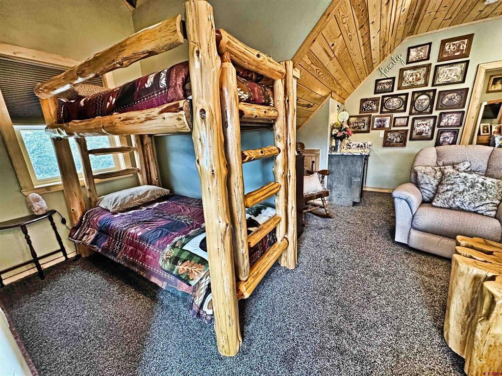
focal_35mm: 14
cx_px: 251
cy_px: 188
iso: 320
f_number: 2.2
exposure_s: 1/120
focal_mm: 2.22
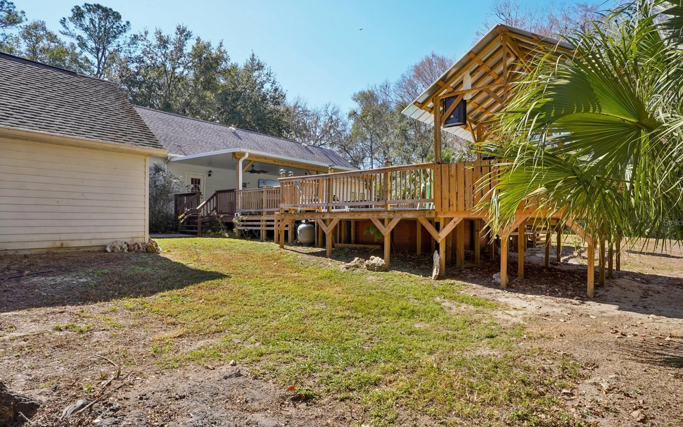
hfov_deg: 82.3
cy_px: 222
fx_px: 391
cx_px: 351
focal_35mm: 21
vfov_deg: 57.2
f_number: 20
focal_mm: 20
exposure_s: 1/30
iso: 200
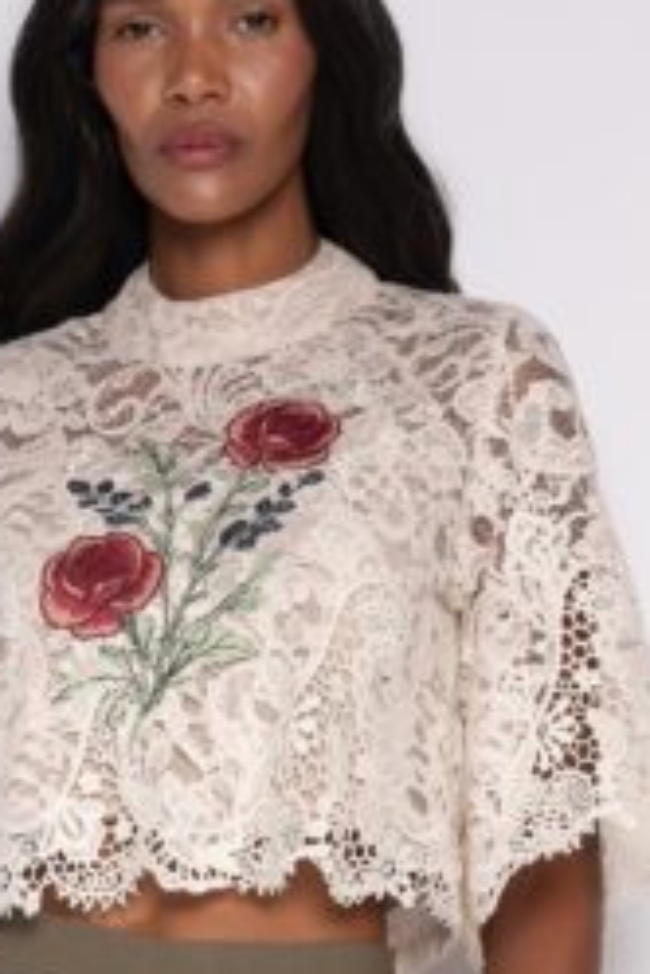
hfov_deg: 11.8
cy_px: 788
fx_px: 3141
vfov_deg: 17.5
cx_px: 223
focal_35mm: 116
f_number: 7.1
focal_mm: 48
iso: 200
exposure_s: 1/160
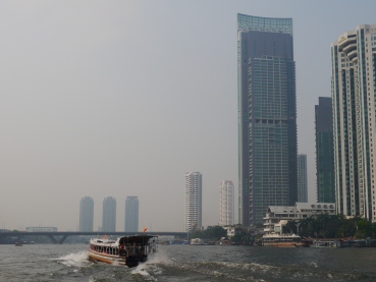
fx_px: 554
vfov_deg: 28.6
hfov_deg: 37.4
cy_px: 157
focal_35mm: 51
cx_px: 222
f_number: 10
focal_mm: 21
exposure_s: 1/500
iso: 160
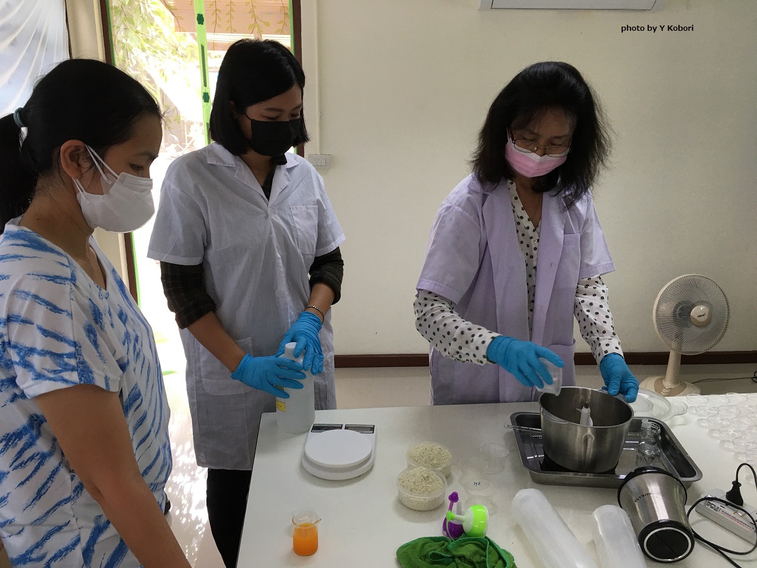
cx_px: 378
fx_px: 634
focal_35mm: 29
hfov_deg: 61.7
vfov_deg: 48.2
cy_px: 284
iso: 40
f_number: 2.2
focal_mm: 4.15
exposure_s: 1/33
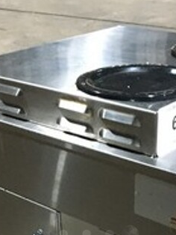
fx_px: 508
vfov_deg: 24.1
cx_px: 87
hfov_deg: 19.7
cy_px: 265
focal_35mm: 75
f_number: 2.2
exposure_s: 1/15
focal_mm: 4.15
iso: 320
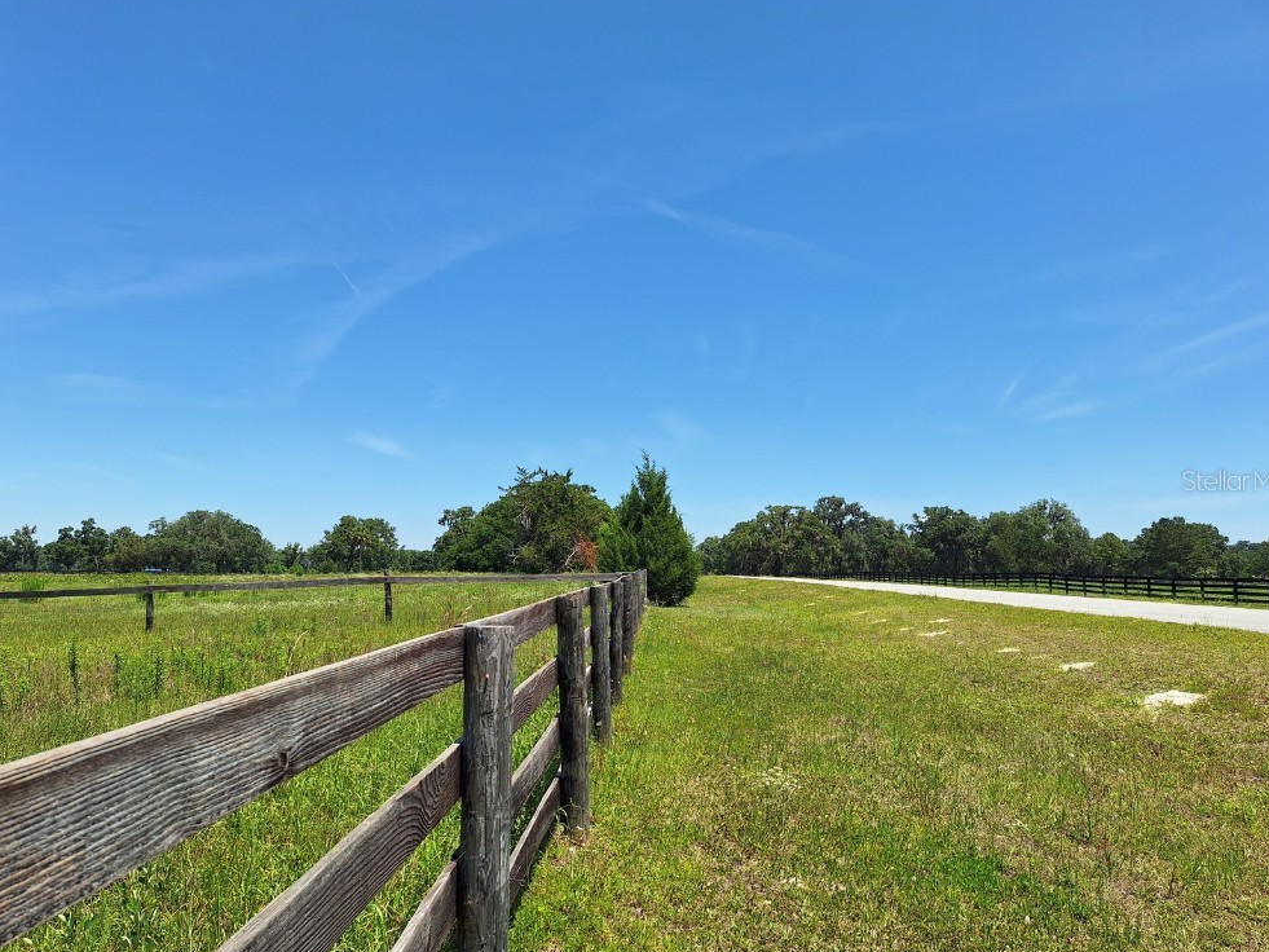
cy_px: 480
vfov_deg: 56.8
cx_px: 642
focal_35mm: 24
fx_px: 880
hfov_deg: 71.6
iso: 40
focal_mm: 5.54
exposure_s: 1/2092
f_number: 1.8
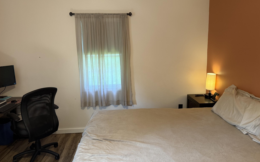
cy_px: 79
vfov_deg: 47.6
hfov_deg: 70.4
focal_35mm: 26
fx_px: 184
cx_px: 130
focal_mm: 6.76
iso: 200
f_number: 1.78
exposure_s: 1/120
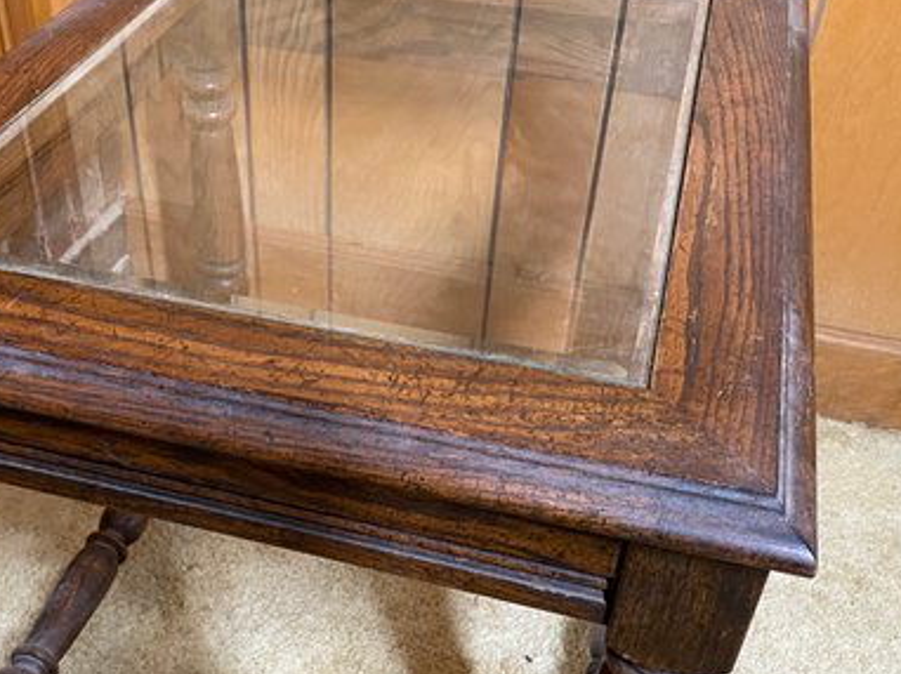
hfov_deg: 43.5
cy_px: 451
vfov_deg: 33.3
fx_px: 1119
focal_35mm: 43
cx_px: 331
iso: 400
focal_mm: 4.25
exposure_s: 1/60
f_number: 1.8
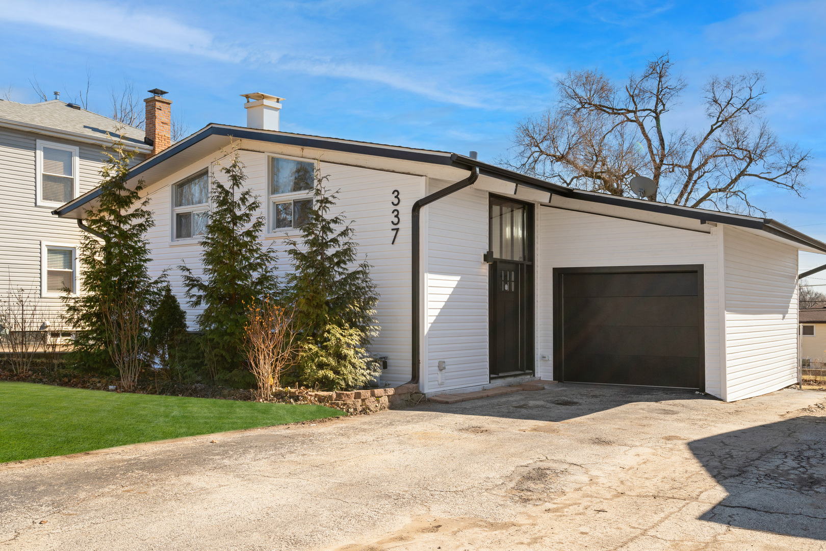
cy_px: 276
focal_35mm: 30
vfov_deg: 43.6
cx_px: 413
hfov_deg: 61.9
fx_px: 688
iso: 125
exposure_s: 1/200
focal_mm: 30
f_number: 10
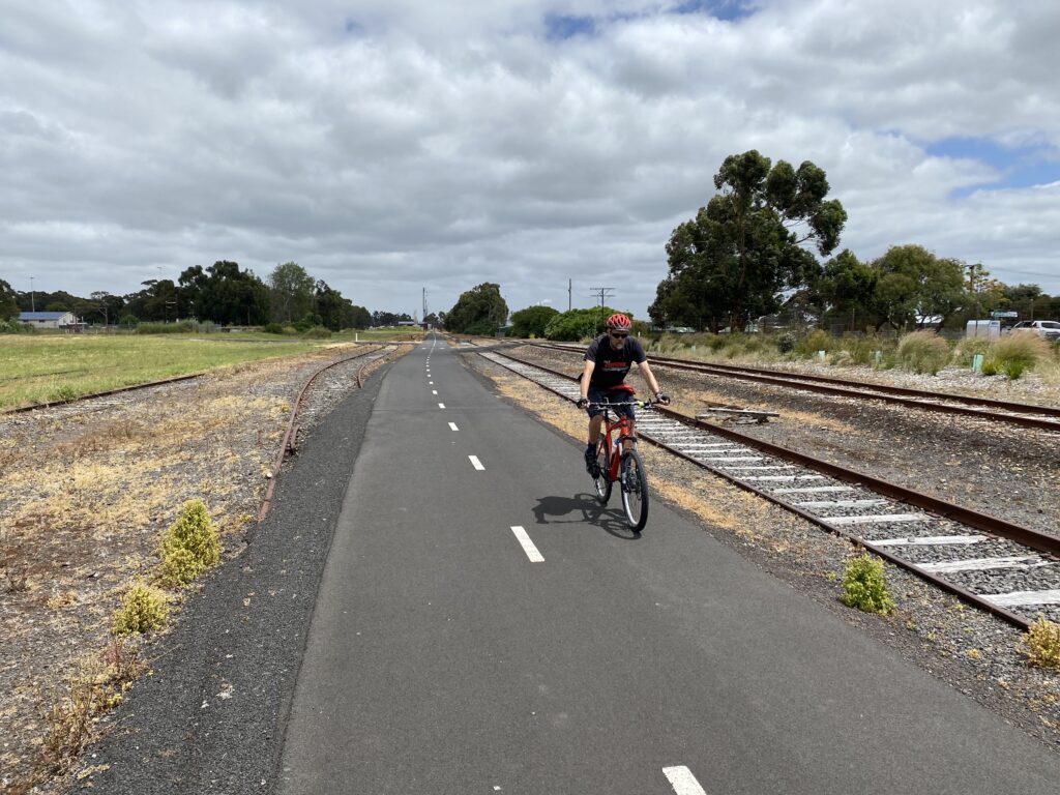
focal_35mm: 26
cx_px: 530
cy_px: 398
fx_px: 796
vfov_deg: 53.1
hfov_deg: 67.3
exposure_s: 1/5025
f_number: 1.8
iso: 32
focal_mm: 4.25
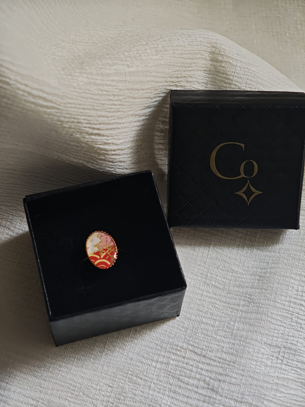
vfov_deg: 27.8
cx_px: 152
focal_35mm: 70
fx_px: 822
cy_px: 204
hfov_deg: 21.0
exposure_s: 1/100
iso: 100
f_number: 1.8
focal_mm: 11.5
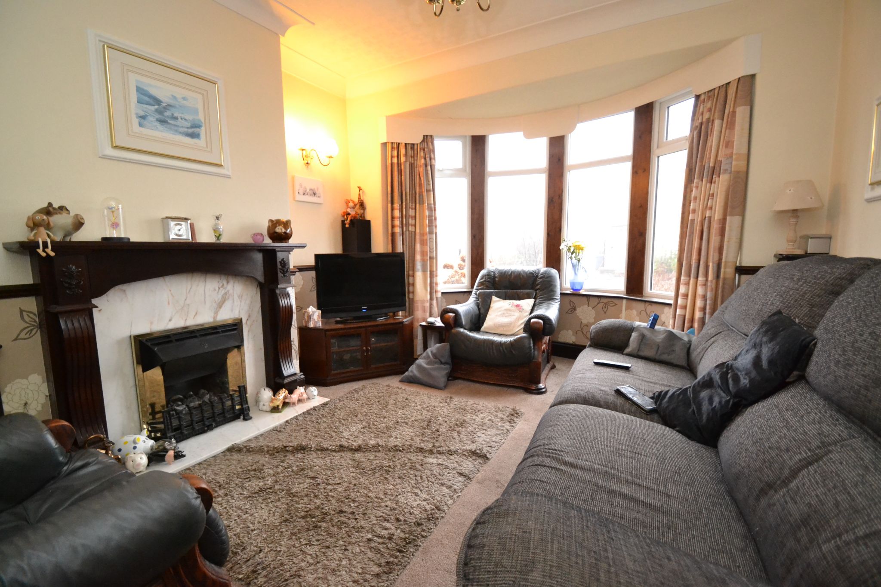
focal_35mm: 15
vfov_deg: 77.3
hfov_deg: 100.4
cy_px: 294
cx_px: 440
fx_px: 367
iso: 3200
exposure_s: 1/60
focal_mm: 10
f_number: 3.5
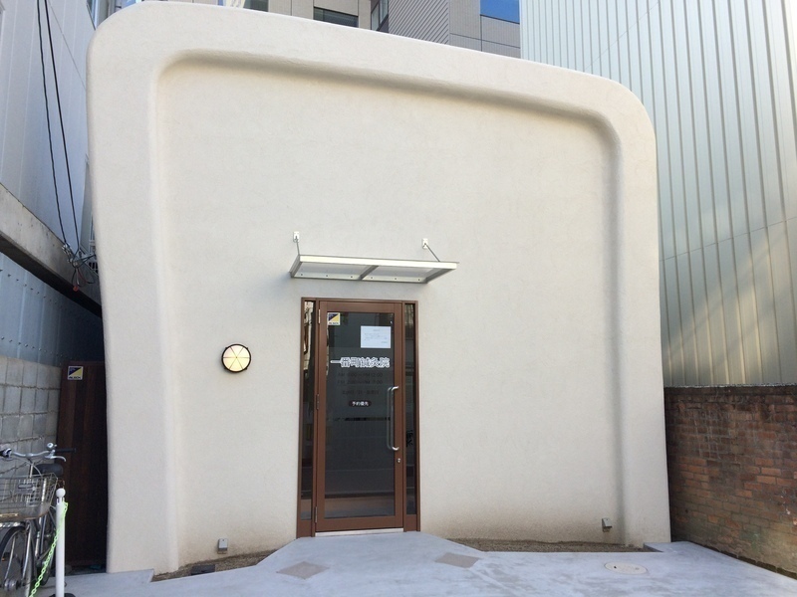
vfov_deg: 48.2
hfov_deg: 61.7
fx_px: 668
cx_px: 398
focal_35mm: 29
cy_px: 298
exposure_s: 1/436
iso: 32
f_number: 2.2
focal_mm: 4.15
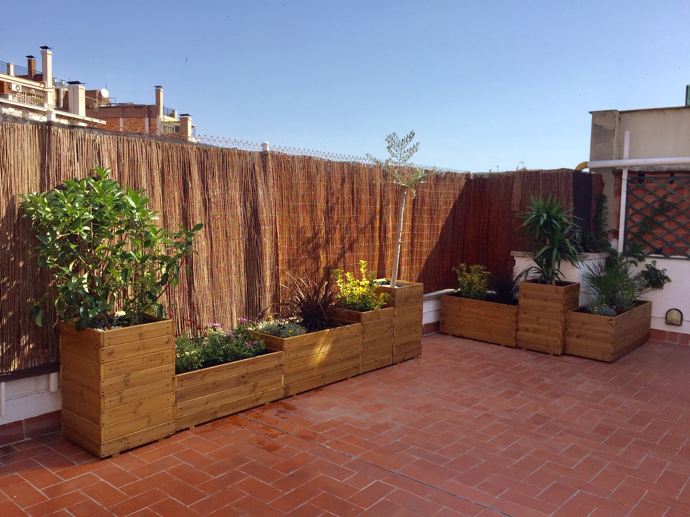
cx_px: 345
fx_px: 578
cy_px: 258
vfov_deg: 48.2
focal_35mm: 29
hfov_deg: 61.7
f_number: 2.2
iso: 32
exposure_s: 1/1980
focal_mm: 4.15
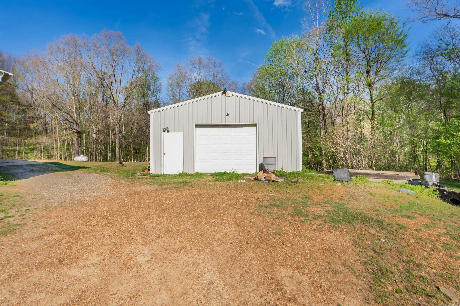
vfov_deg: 73.7
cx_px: 230
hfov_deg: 96.7
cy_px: 153
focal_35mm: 16
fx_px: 204
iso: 100
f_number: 8
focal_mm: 16
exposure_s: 1/1250
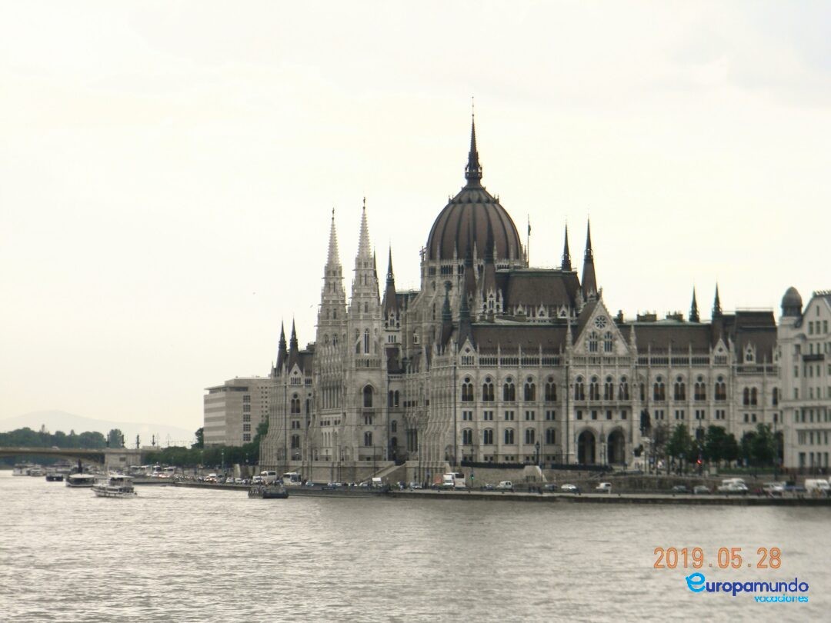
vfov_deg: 10.0
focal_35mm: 148
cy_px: 312
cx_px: 416
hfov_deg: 13.3
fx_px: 3553
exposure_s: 1/326
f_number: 5
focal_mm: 26.8
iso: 80
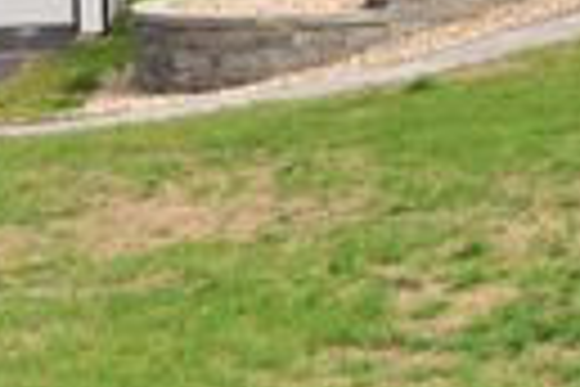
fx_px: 1869
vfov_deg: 11.4
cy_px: -162
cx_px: 733
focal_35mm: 116
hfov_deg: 16.7
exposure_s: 1/320
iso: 200
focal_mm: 20
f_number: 7.1
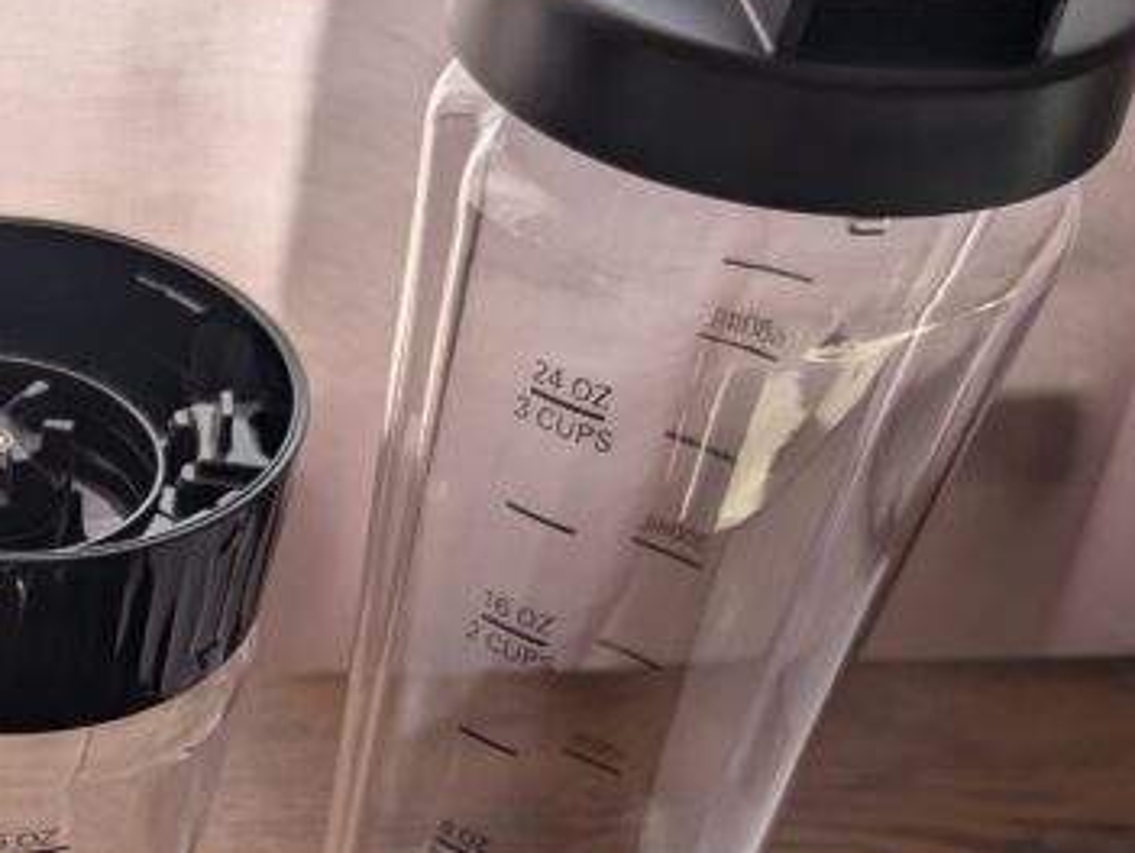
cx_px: -236
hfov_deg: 25.0
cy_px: 796
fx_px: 2298
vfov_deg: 20.5
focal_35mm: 70
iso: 21
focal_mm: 6.9
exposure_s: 1/137
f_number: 1.68
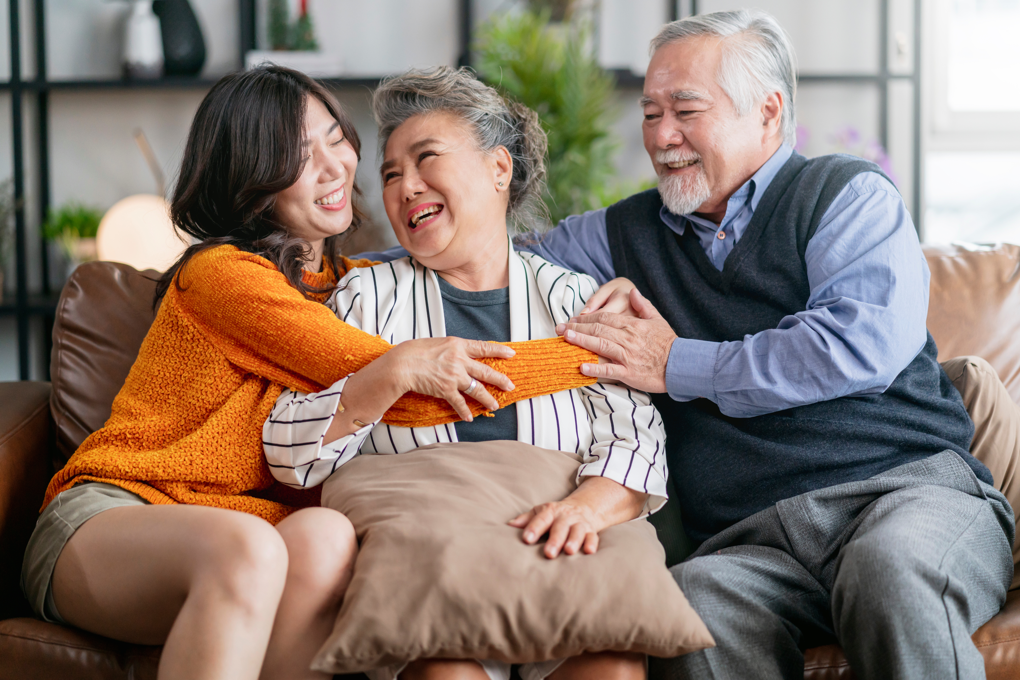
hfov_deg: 23.9
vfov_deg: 16.1
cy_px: 340
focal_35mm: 85
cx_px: 510
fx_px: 2409
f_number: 1.8
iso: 1000
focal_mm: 85
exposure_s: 1/1600
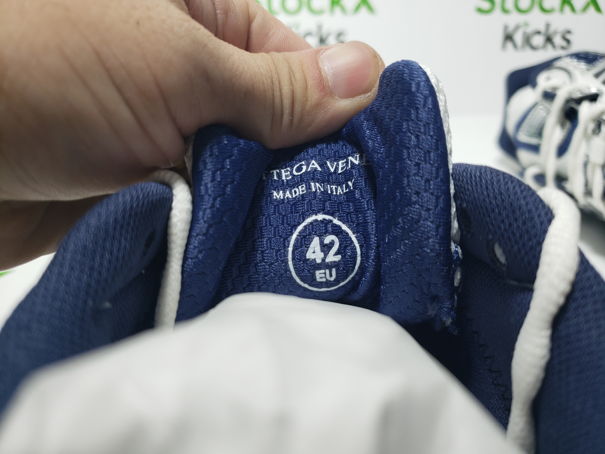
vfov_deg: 53.1
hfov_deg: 67.3
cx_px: 302
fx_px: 454
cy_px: 227
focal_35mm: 26
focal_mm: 4.3
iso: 50
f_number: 1.5
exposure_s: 1/279
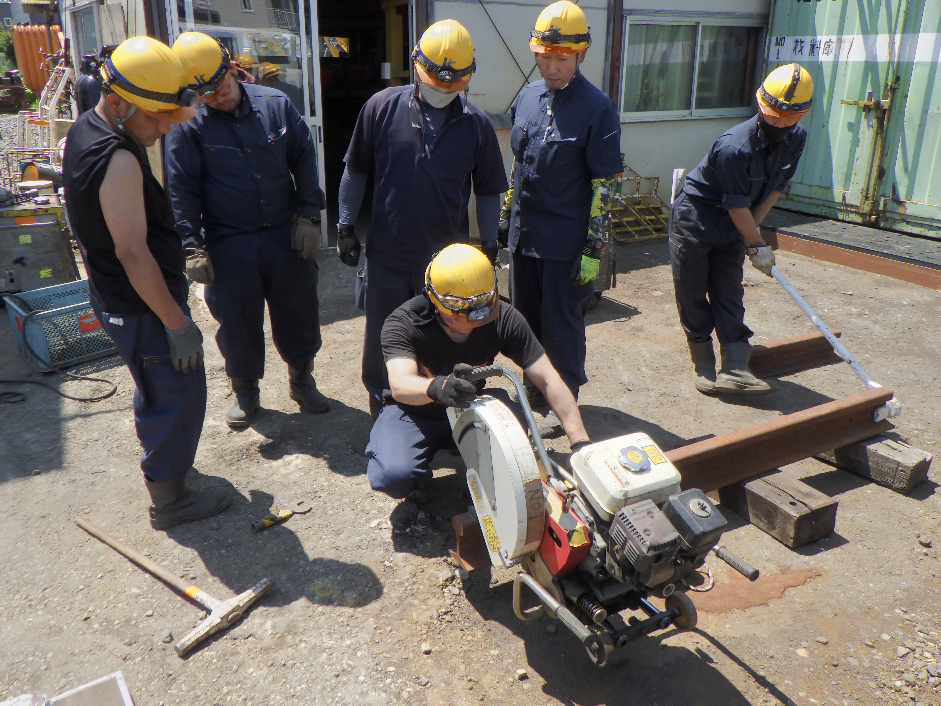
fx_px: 761
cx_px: 470
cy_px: 353
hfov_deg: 63.4
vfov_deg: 49.7
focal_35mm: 28
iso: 125
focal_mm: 5
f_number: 3.5
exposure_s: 1/640
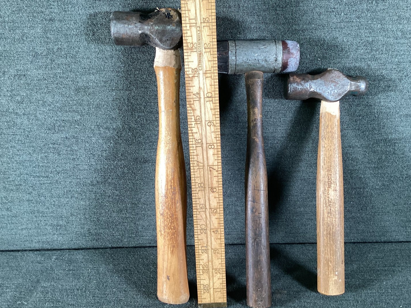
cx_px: 213
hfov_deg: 55.3
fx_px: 392
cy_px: 160
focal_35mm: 33
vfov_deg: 42.9
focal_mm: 3.3
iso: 160
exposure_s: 1/60
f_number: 2.4
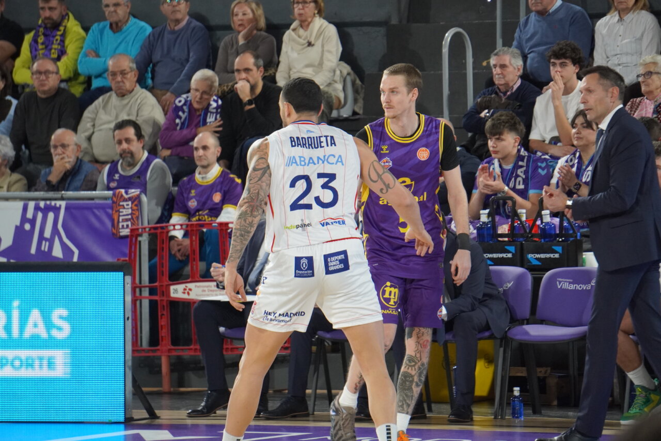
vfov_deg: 5.2
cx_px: 330
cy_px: 220
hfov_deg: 7.8
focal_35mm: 264
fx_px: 4846
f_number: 6.3
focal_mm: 176
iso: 2000
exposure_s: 1/320
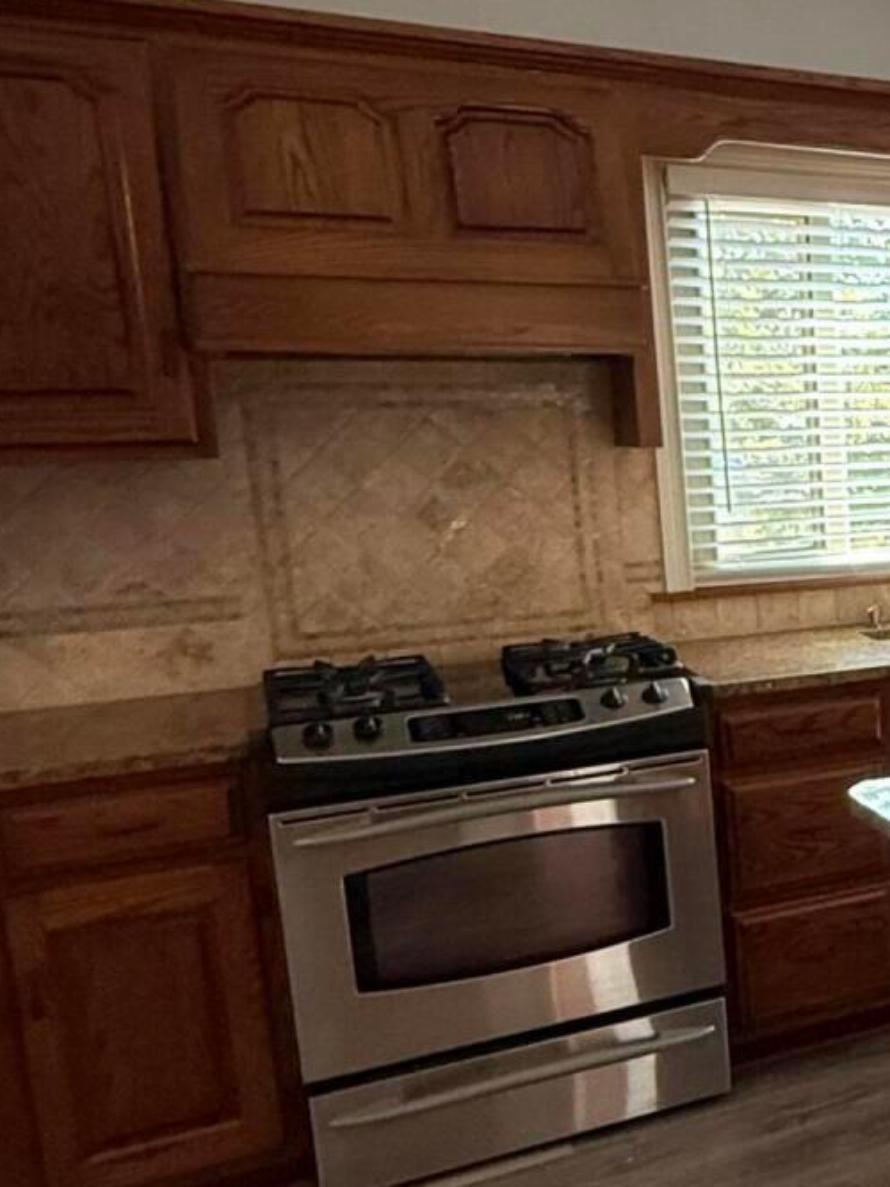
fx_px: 1440
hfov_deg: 27.3
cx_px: 1223
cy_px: 632
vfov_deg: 44.8
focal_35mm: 42
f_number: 2.2
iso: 320
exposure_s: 1/60
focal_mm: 2.22
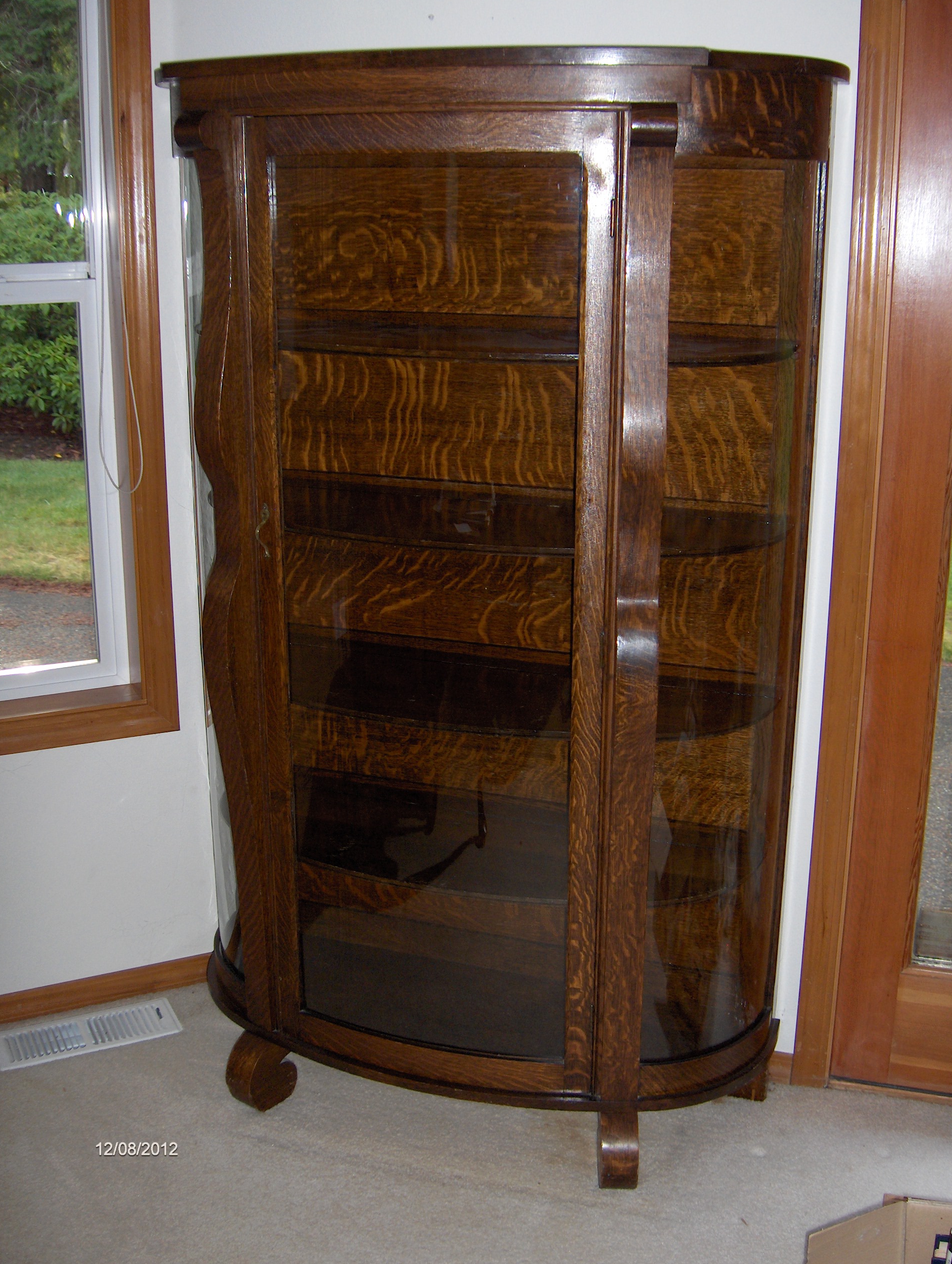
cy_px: 634
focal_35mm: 40
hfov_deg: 36.0
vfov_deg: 46.7
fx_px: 1463
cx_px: 484
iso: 100
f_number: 2.8
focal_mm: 8
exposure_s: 1/60
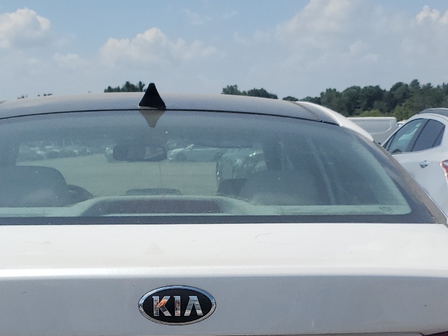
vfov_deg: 22.0
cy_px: 393
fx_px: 802
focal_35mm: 62
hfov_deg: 31.0
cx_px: 161
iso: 50
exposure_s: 1/10000
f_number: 1.5
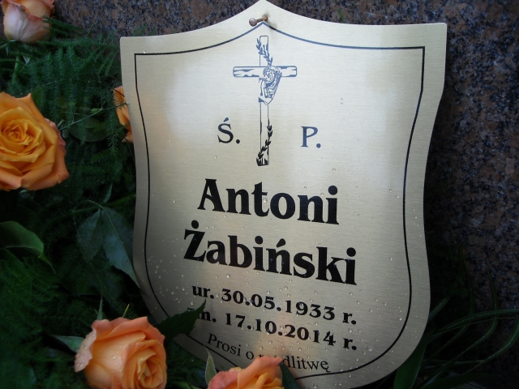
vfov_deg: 40.7
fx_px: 525
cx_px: 260
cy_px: 194
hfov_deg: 52.6
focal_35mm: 35
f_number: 2.8
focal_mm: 5.7
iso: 64
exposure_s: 1/109
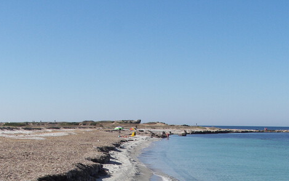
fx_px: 512
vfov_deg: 19.5
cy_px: 179
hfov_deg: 31.5
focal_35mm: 65
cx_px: 148
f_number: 5.6
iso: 64
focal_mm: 6
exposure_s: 1/400
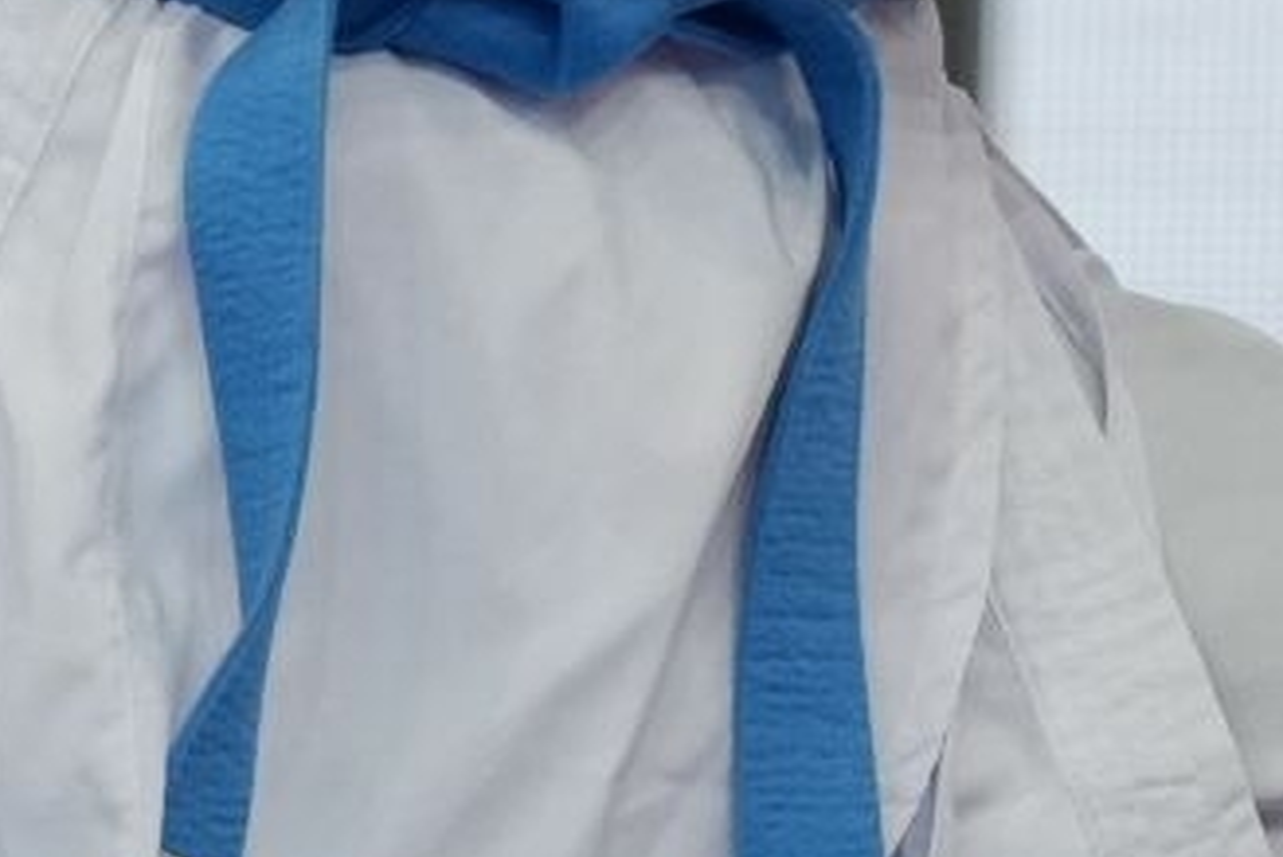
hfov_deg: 1.3
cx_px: -634
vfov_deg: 0.8
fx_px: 58685
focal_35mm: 1646
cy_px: -1123
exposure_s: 1/1000
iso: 1600
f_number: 2.8
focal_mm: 200
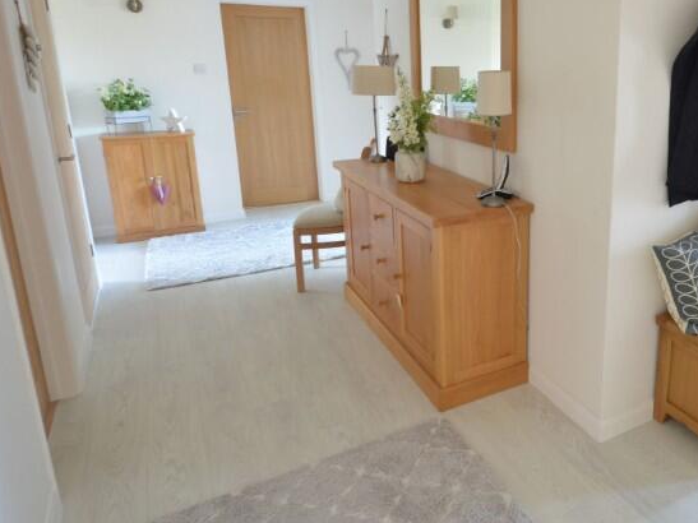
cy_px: 204
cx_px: 542
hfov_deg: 60.9
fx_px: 544
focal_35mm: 27
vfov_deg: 50.9
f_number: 8
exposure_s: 1/2.5
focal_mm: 10
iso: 400
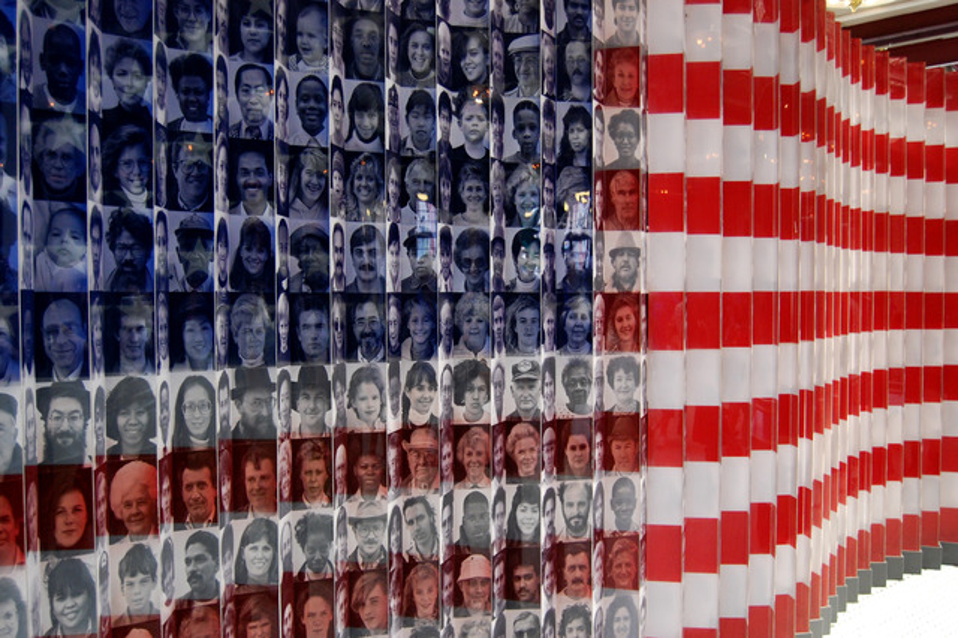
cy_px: 319
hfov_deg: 55.1
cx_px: 479
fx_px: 918
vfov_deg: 38.3
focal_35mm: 34
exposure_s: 1/30
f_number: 3.8
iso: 800
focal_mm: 23
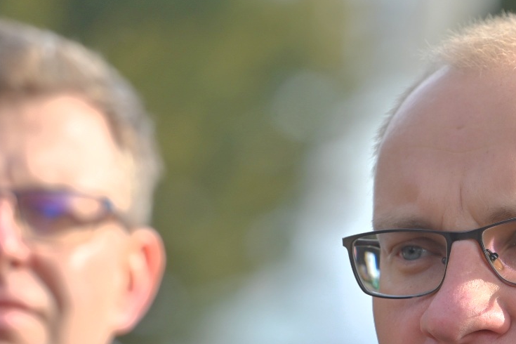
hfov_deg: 5.2
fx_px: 5690
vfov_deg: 3.5
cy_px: 308
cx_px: 440
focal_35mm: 397
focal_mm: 180
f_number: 5
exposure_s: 1/400
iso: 100
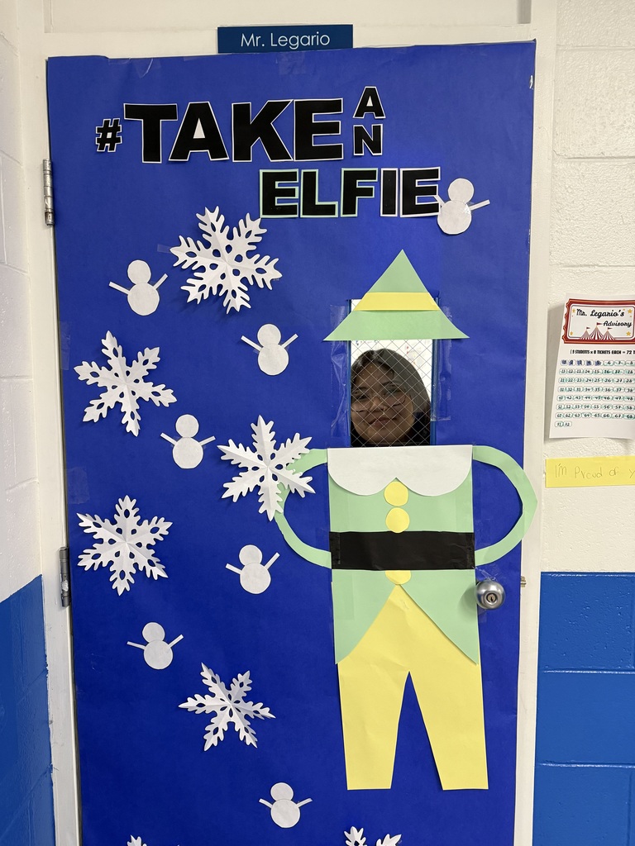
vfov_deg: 71.6
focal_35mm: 24
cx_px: 318
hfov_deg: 56.8
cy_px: 423
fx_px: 587
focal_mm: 6.76
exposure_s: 1/60
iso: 320
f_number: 1.78
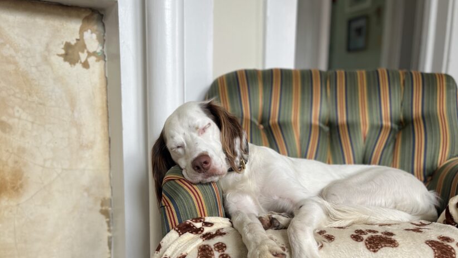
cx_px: 230
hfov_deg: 52.8
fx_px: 461
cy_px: 227
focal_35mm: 38
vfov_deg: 30.0
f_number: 1.6
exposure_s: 1/121
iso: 64
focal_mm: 5.1
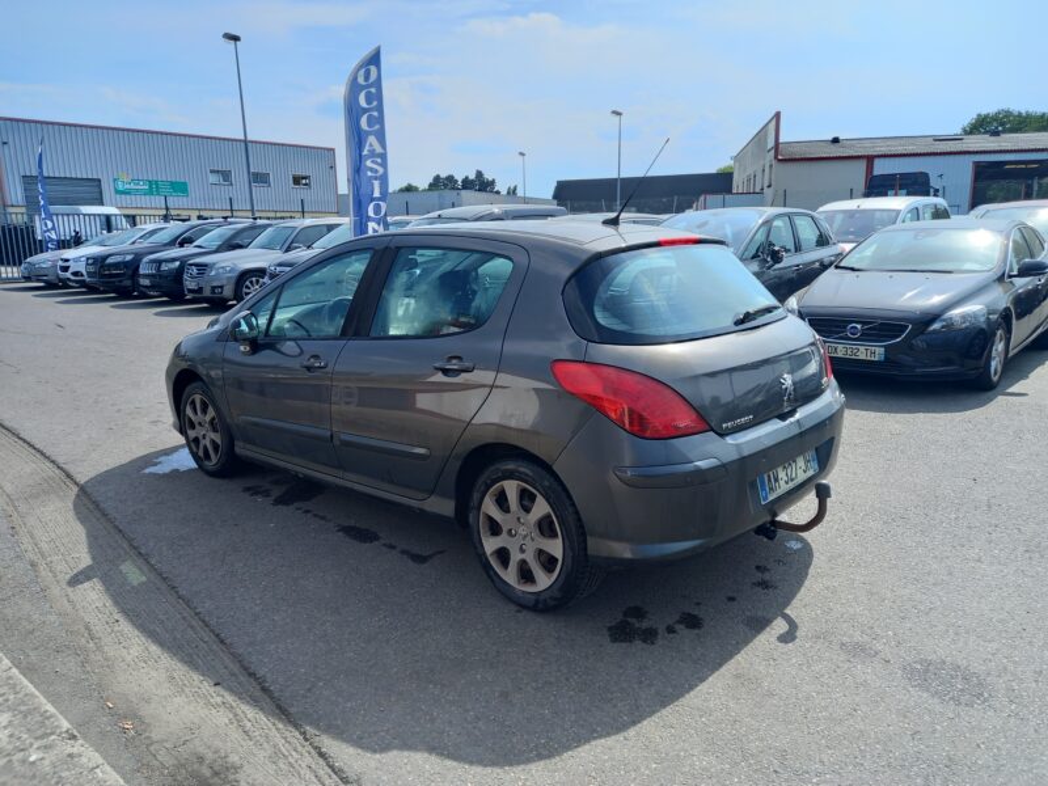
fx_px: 757
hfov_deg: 69.4
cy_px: 393
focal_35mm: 25
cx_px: 524
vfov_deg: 54.9
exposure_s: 1/398
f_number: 2
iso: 25
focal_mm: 4.6
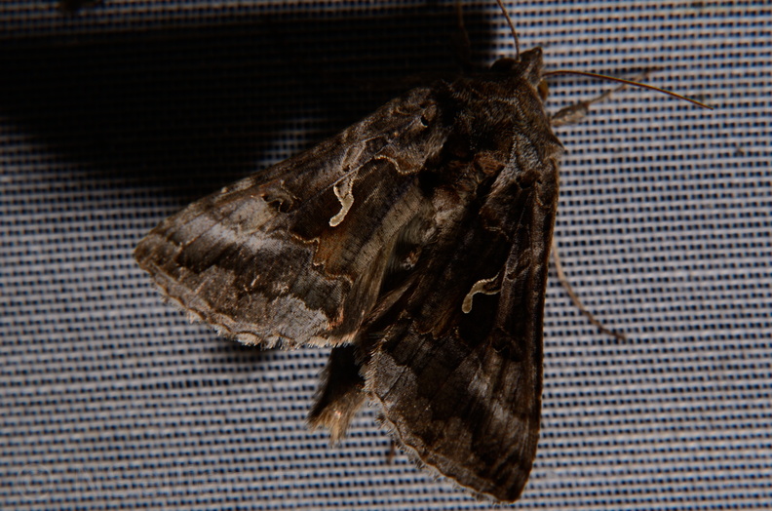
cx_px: 386
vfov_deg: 10.7
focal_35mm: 128
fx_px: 2728
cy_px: 256
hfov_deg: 16.1
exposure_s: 1/60
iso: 100
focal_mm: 85
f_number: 25
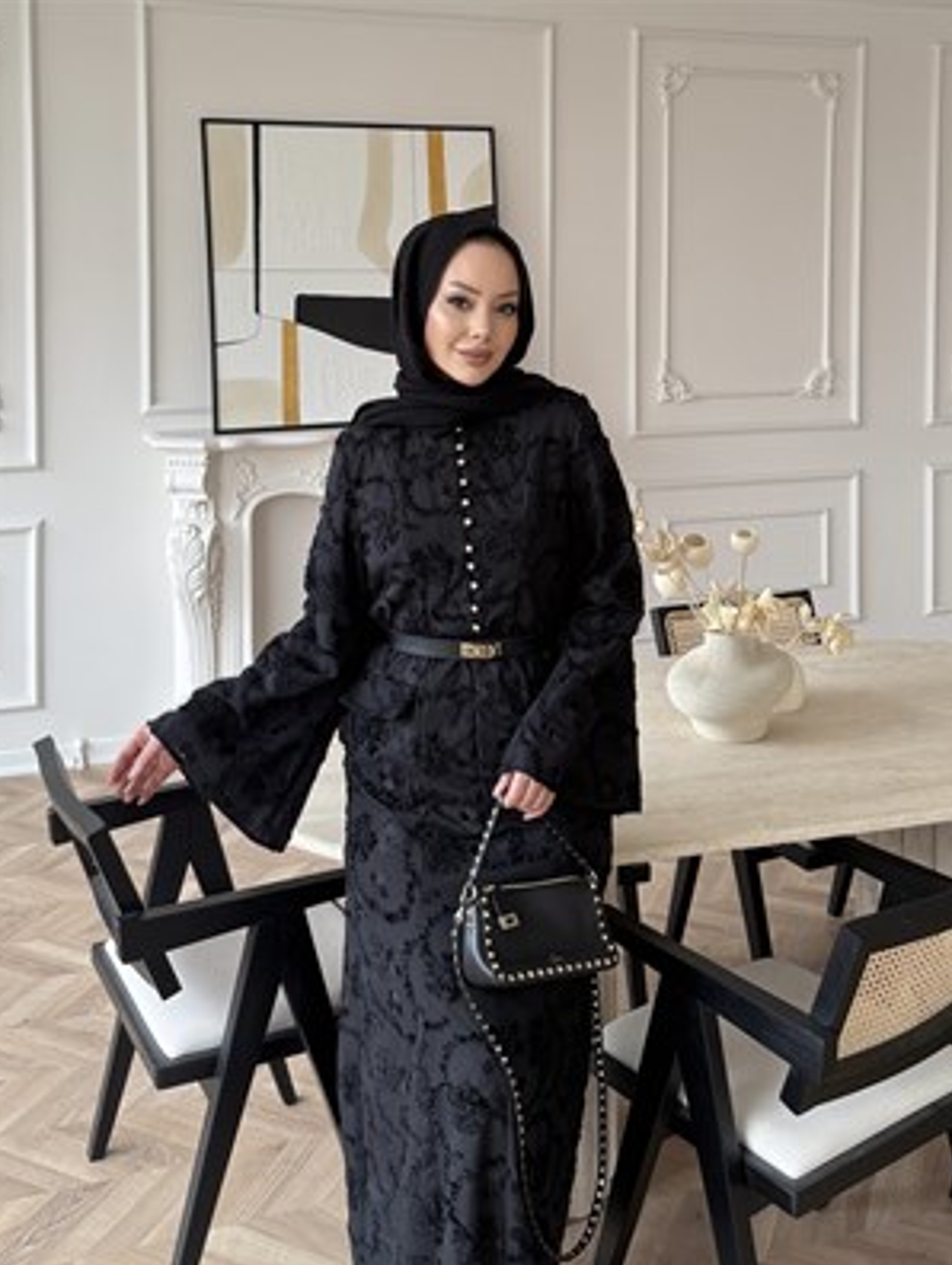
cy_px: 656
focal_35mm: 25
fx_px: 915
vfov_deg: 69.3
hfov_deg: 55.0
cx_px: 476
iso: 160
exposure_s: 1/121
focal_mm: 6.76
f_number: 1.78
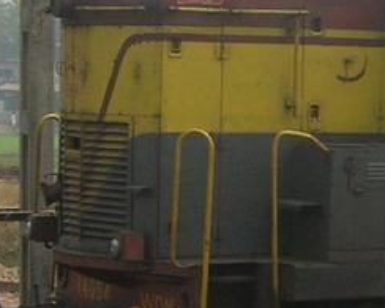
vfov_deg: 8.9
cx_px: 661
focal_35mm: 174
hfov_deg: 10.5
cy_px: 239
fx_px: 1982
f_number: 4.9
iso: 50
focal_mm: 5.7
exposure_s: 1/230
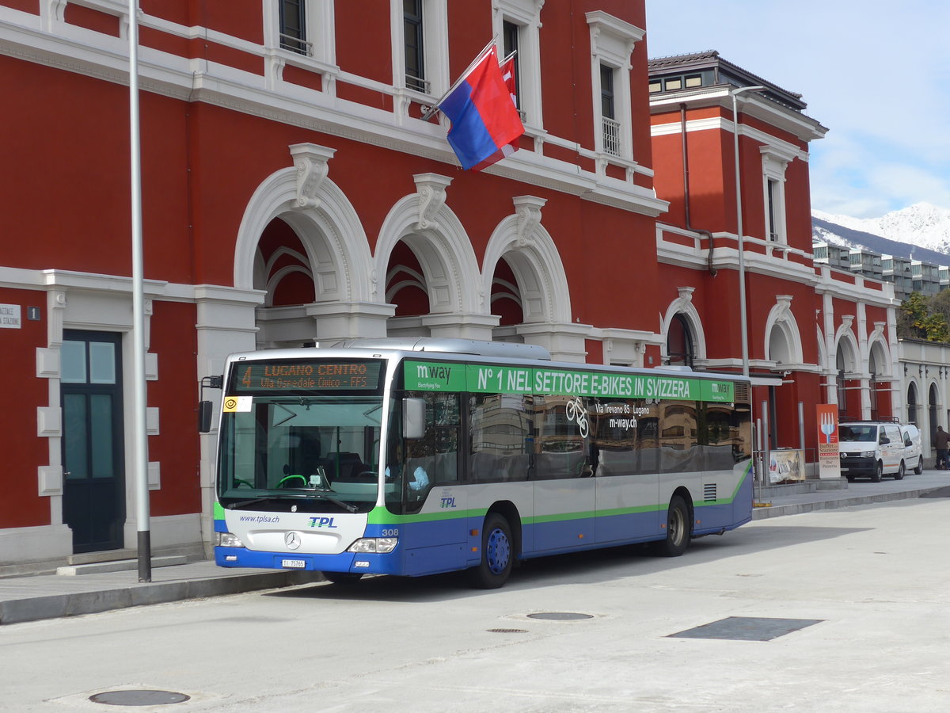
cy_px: 356
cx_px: 475
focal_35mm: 66
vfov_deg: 22.3
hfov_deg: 29.4
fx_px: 1811
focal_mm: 13.4
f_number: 3.9
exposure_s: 1/800
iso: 80
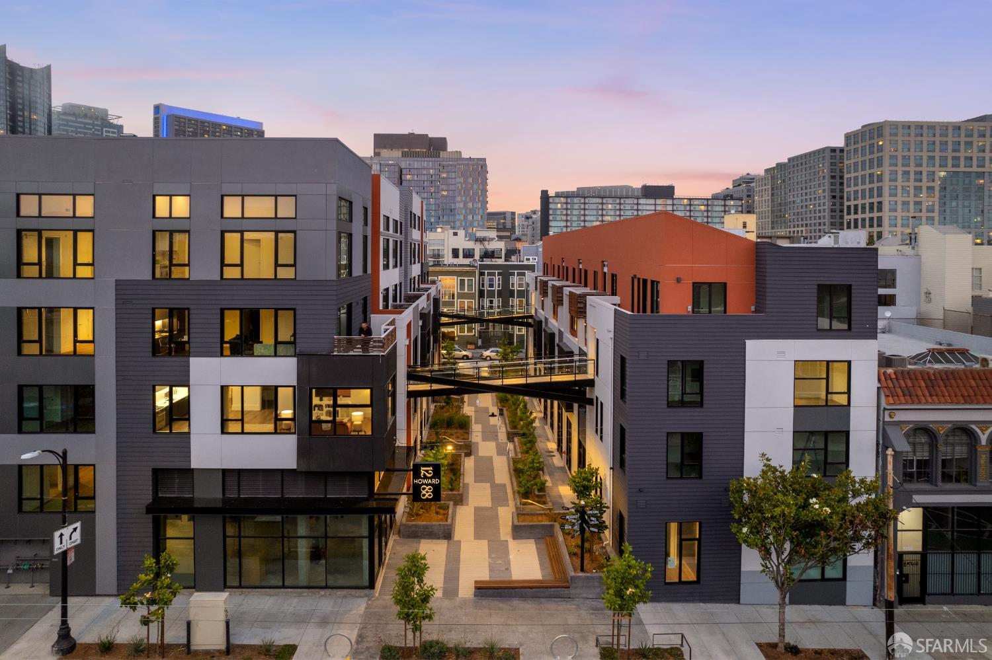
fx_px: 606
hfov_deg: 78.6
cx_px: 496
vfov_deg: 57.2
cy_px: 330
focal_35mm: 22
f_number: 2.8
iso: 190
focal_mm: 8.38
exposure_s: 1/15
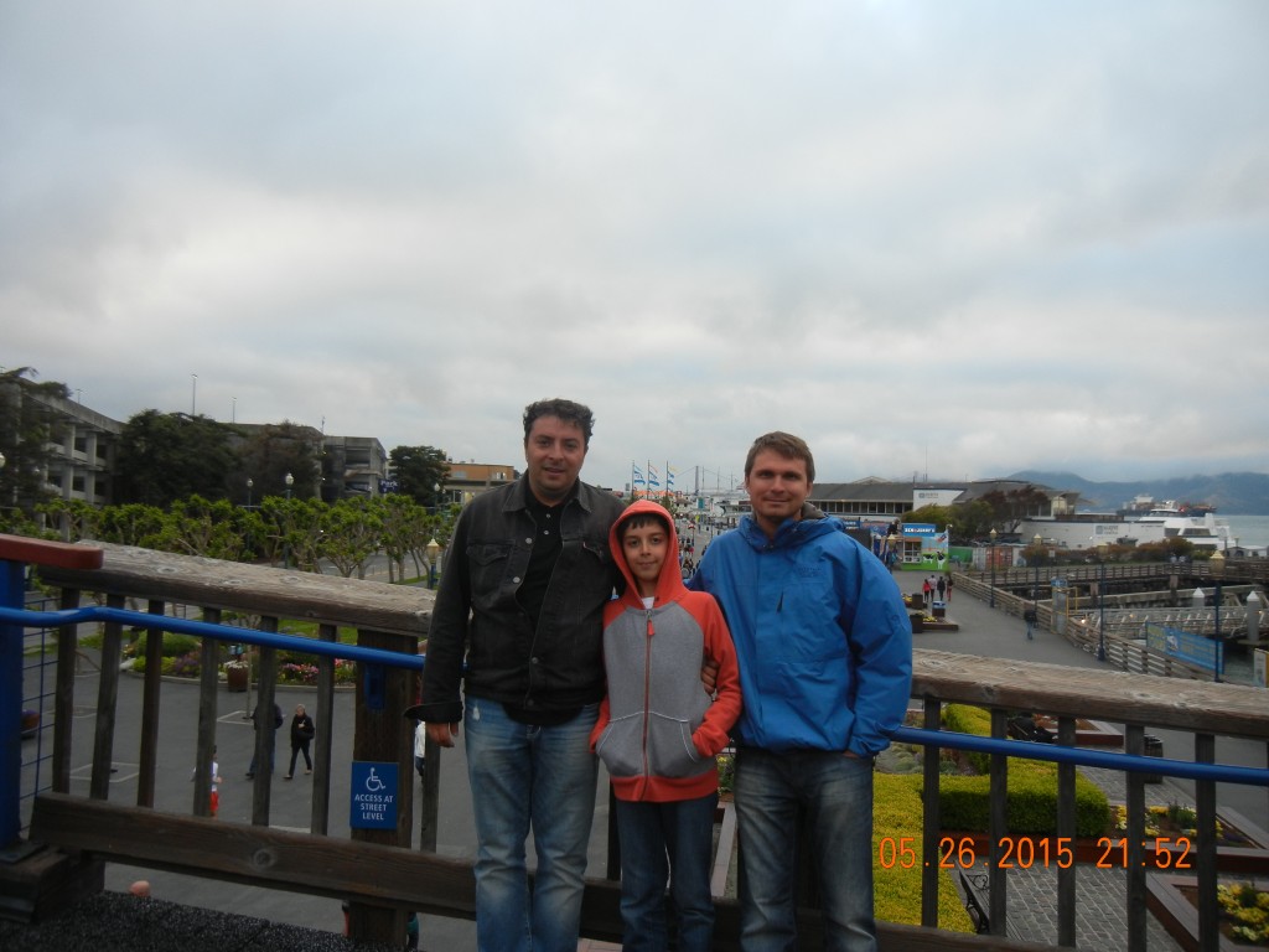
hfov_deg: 60.0
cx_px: 634
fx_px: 1100
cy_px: 476
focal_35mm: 30
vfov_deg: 46.8
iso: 160
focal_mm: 5.4
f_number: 3.5
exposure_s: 1/105
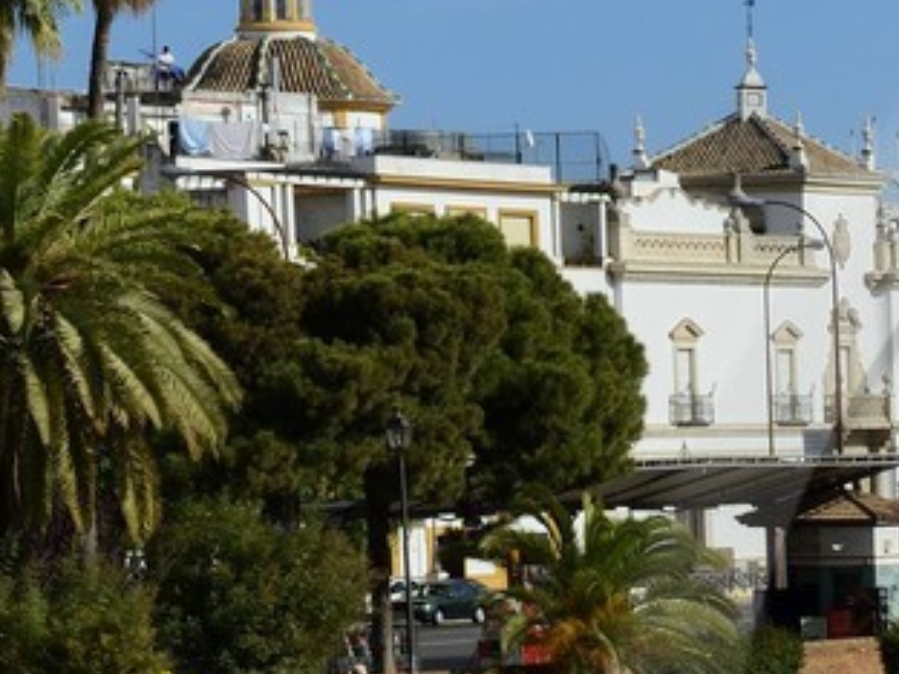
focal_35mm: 246
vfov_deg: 6.0
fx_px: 6389
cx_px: 1775
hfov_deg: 7.7
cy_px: 925
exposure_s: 1/250
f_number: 14
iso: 200
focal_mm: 50
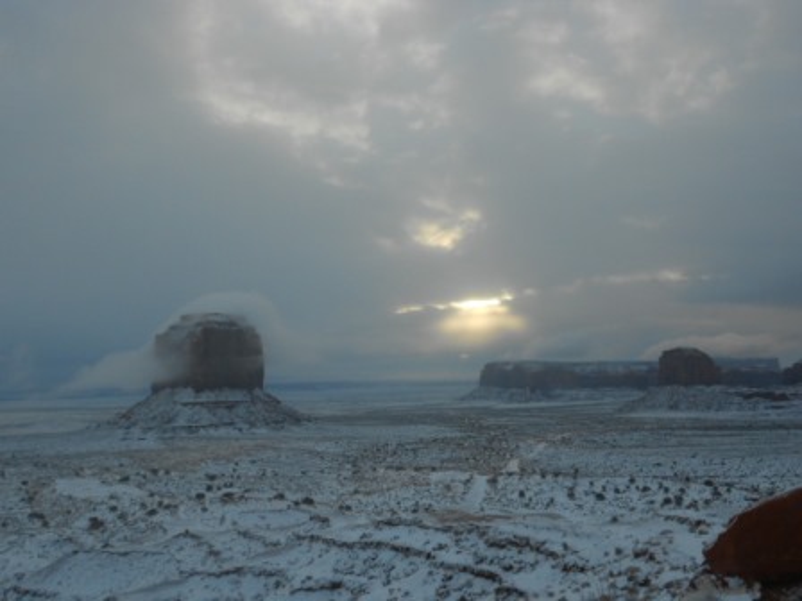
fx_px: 857
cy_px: 300
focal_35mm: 37
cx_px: 401
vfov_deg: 38.7
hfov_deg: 50.1
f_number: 3.9
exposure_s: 1/400
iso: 80
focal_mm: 6.7
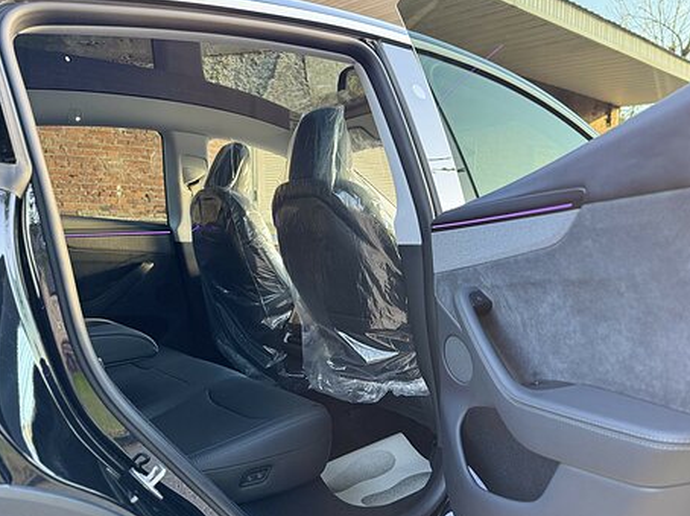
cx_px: 388
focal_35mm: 29
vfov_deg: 48.1
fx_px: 577
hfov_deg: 61.5
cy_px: 279
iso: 200
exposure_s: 1/108
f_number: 1.78
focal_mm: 6.76
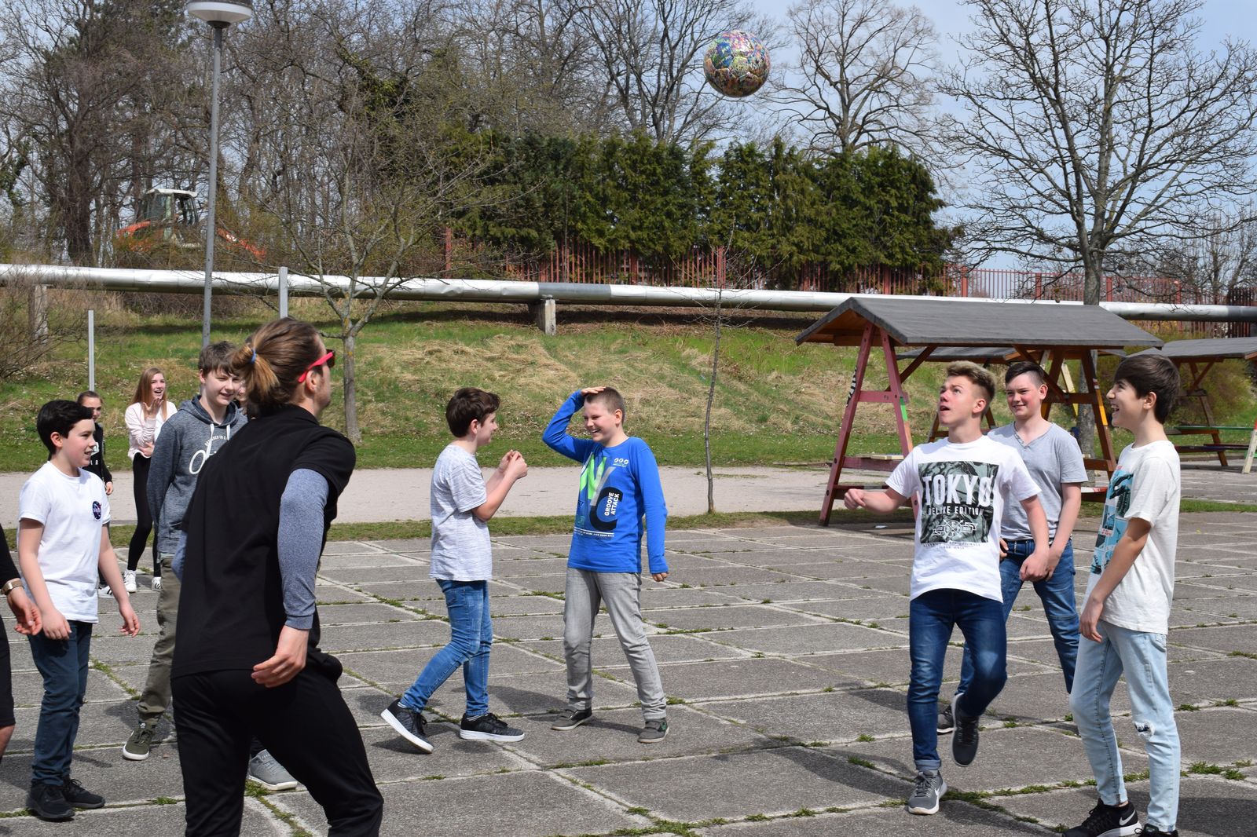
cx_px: 628
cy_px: 418
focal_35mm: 52
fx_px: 1833
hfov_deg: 37.9
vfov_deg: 25.7
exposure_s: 1/400
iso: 200
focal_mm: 35
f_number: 10
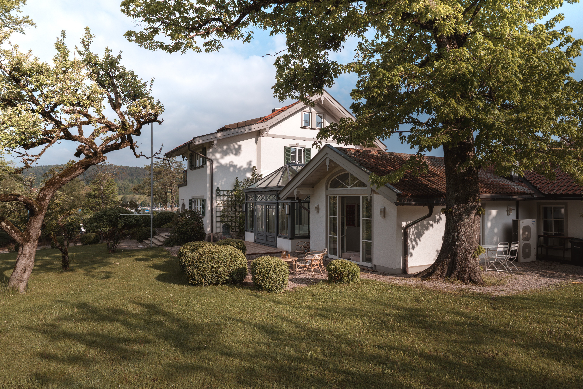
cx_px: 292
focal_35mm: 24
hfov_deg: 73.7
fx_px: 389
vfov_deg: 53.1
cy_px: 194
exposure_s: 1/1250
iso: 100
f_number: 3.2
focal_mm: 24
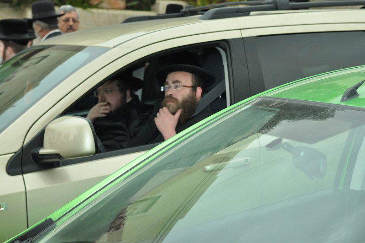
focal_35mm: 82
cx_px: 182
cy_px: 122
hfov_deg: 24.7
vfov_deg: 16.5
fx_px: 835
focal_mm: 55
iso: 500
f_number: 5.6
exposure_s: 1/200
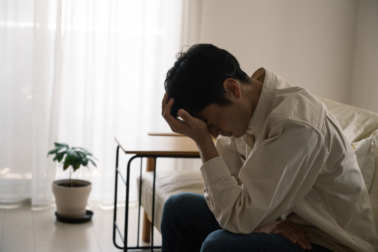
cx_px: 189
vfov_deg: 22.6
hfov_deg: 33.4
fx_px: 630
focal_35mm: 60
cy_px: 126
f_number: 4
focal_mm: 60
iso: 1600
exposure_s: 1/200
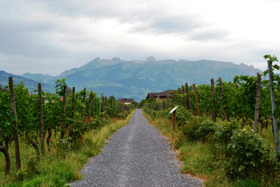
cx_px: 140
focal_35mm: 57
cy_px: 94
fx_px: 443
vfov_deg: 23.8
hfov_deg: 35.0
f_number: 10
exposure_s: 1/320
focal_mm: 38
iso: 400
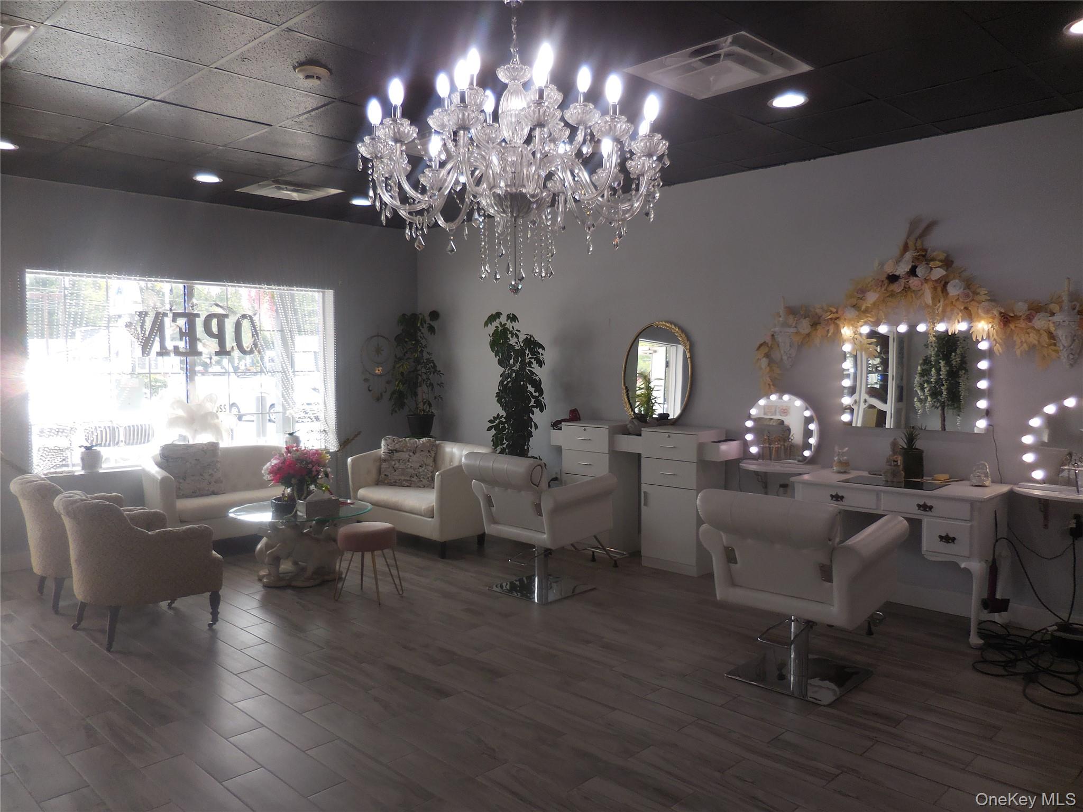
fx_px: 782
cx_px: 542
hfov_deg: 69.4
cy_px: 406
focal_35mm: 25
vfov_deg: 54.9
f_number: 3.3
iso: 125
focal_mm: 4.5
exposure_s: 1/100
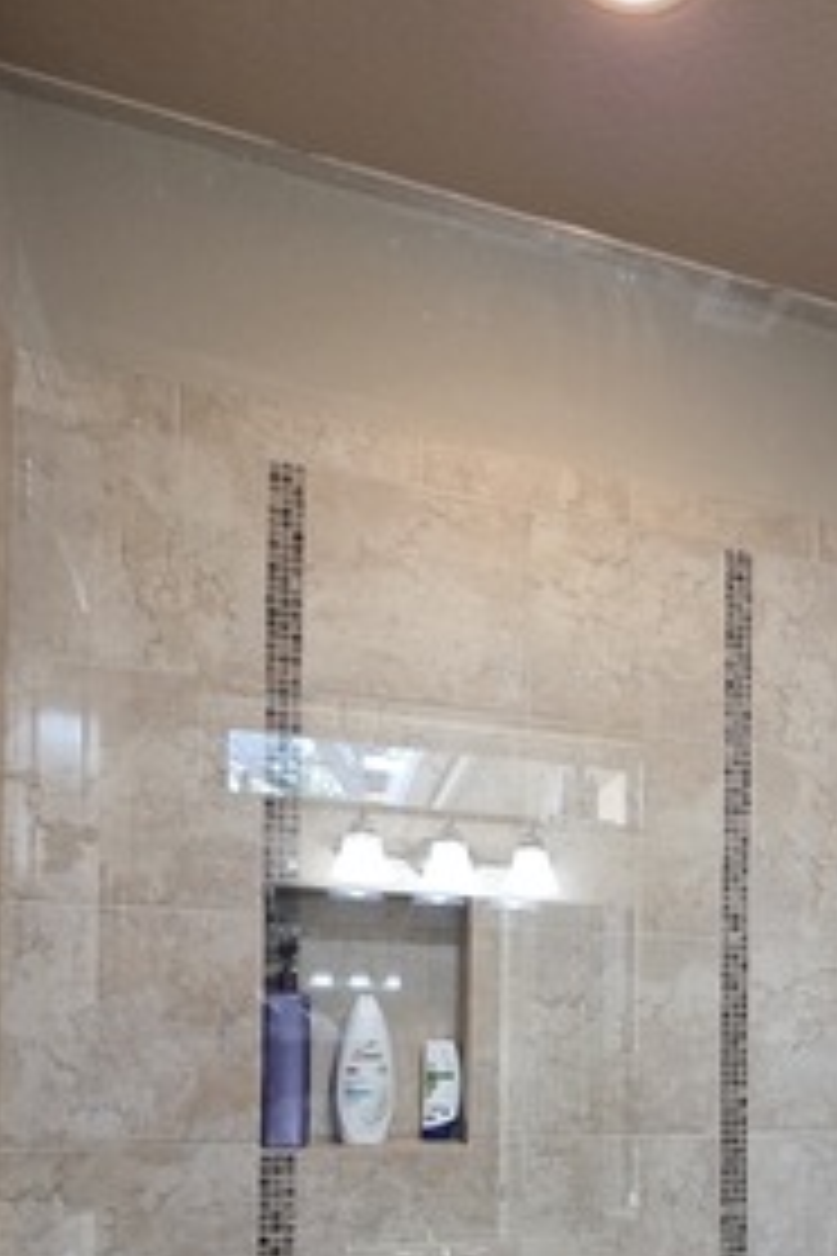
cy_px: 1031
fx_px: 1081
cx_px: 783
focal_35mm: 31
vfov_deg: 55.4
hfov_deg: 38.8
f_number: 1.9
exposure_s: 1/60
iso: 320
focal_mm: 2.2
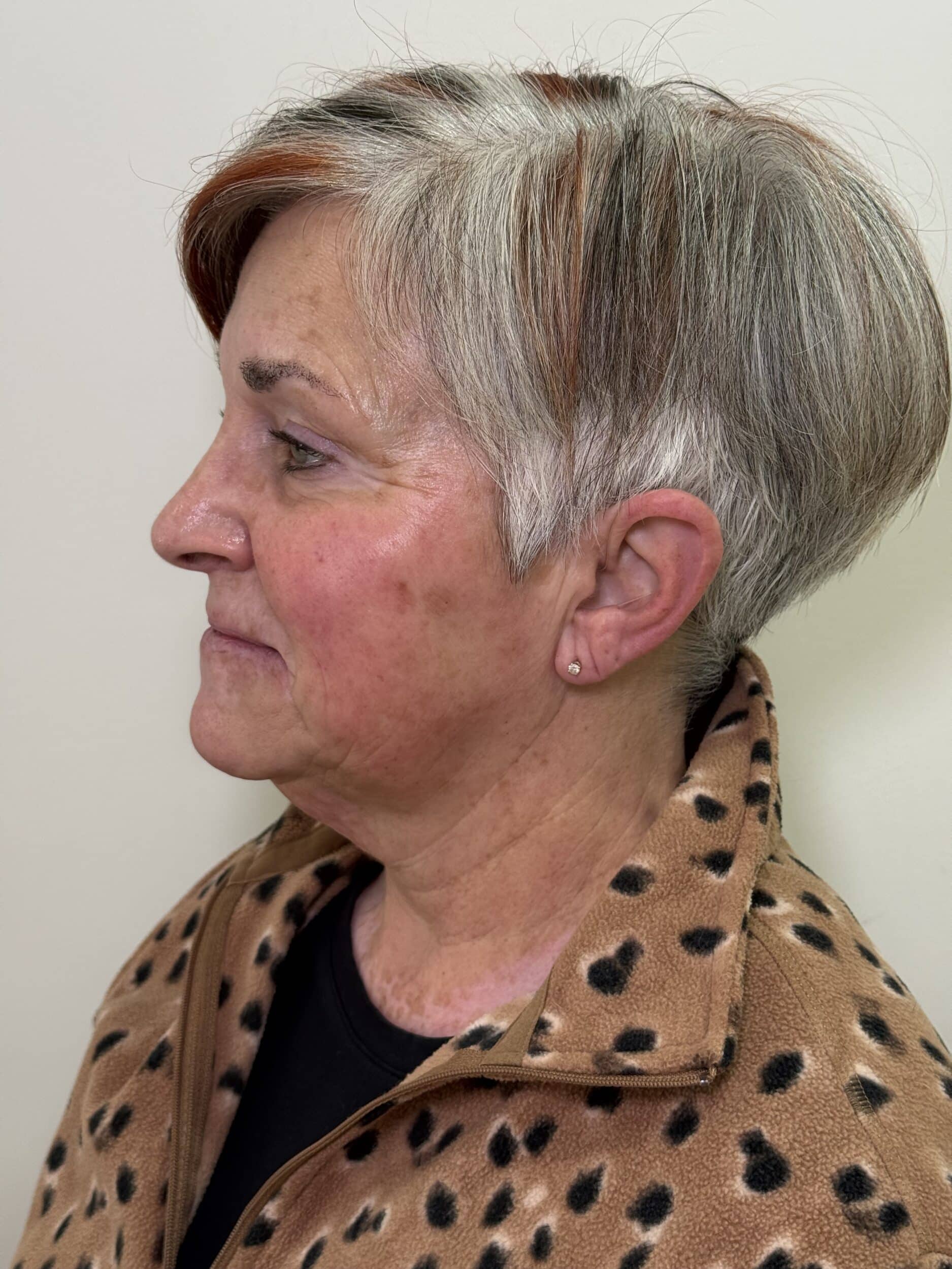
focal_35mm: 48
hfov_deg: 30.3
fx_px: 1760
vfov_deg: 39.7
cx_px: 476
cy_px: 634
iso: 125
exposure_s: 1/120
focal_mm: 6.76
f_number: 1.78
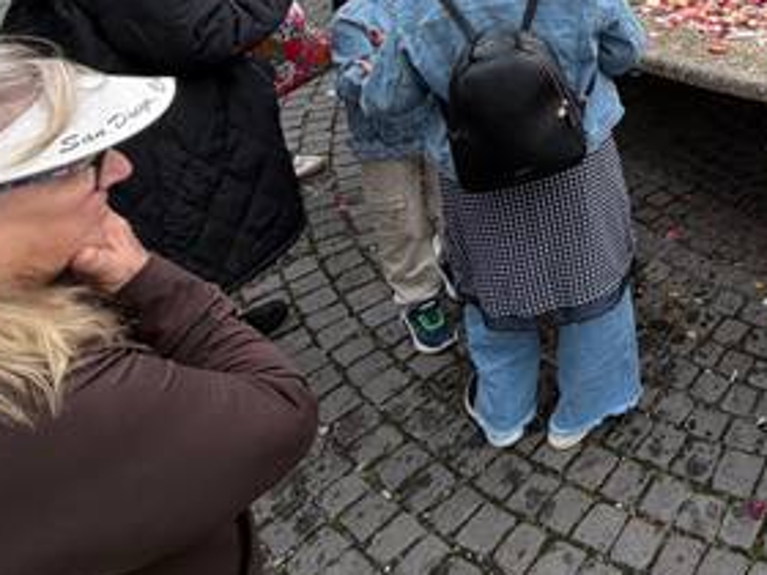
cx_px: 866
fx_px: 798
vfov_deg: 32.6
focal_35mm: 36
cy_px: -118
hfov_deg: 40.3
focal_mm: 2.22
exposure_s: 1/502
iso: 50
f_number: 2.2
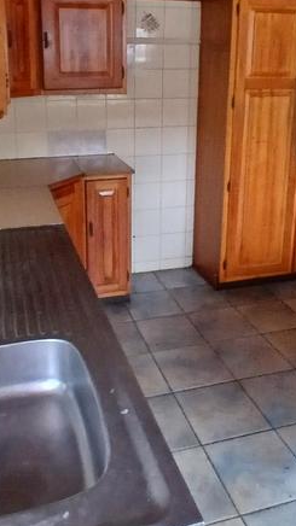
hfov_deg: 34.6
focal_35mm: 34
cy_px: 165
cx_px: 141
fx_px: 475
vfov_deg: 56.5
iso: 320
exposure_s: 1/33.3
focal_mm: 1.4
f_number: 2.2
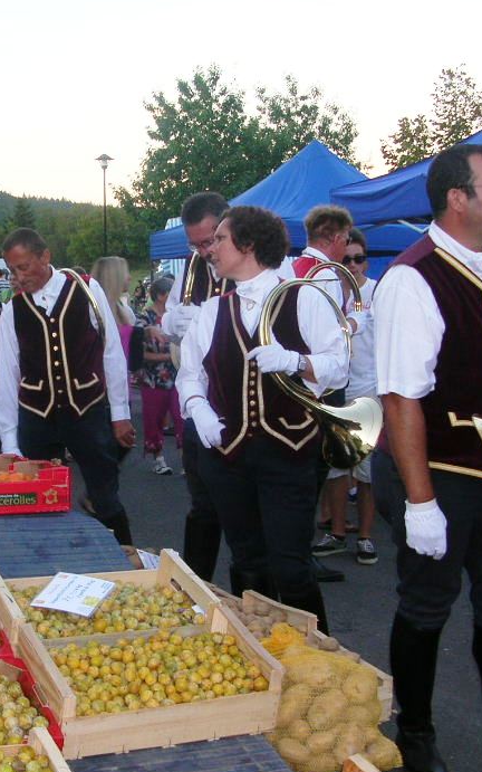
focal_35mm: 55
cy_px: 413
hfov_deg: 23.4
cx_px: 138
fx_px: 1156
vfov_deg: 36.9
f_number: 2.8
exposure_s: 1/30
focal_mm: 5.8
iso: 50
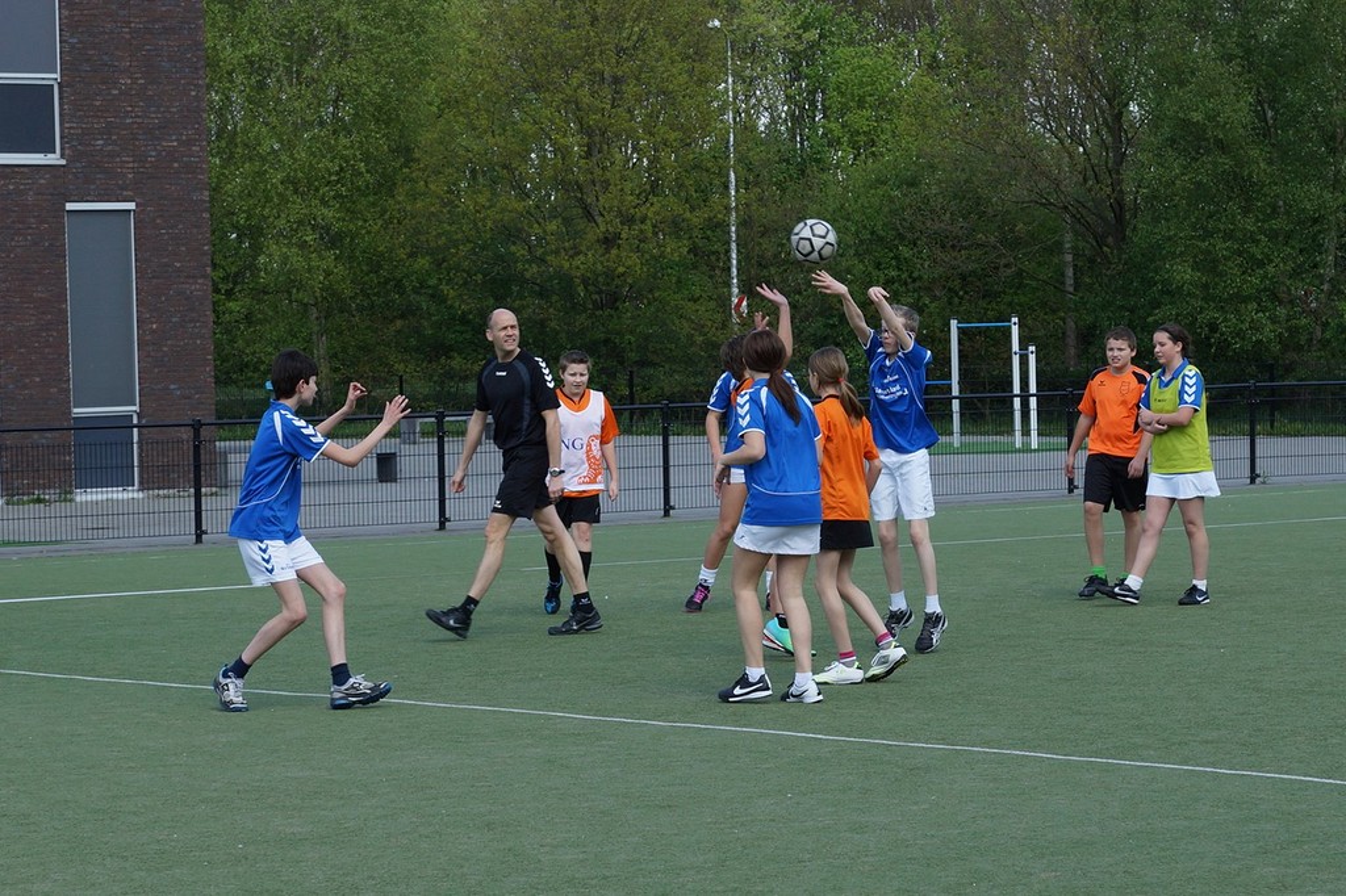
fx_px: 2803
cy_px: 448
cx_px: 673
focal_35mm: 75
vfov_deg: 18.2
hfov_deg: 27.0
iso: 100
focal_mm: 50
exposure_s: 1/320
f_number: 5.6
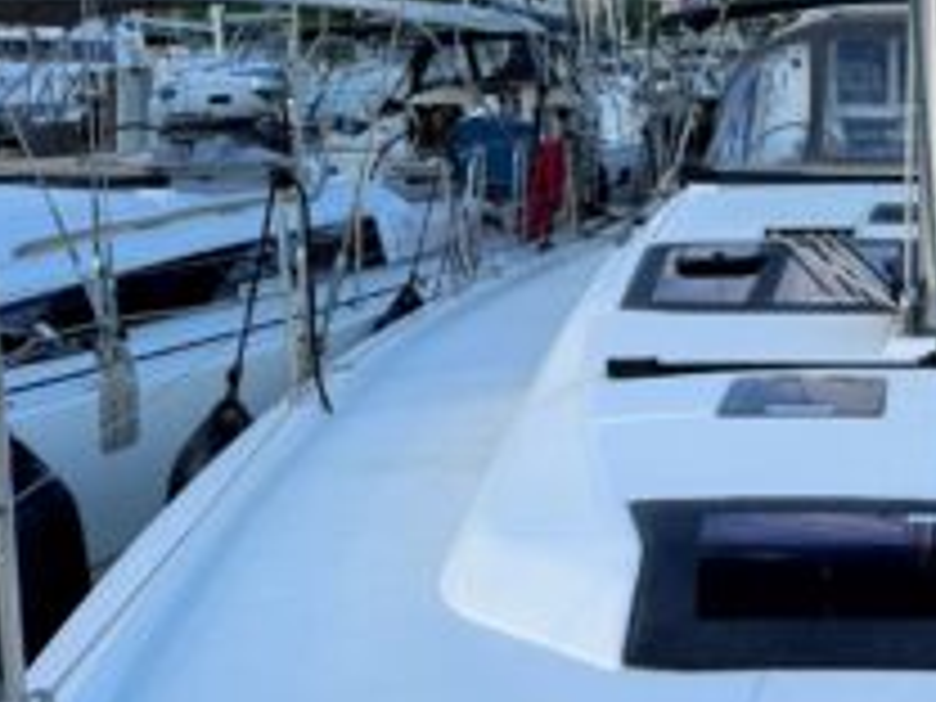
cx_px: 952
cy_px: 274
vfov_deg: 27.0
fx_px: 1460
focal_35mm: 54
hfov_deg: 32.5
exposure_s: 1/1366
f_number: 1.78
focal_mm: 6.76
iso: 80
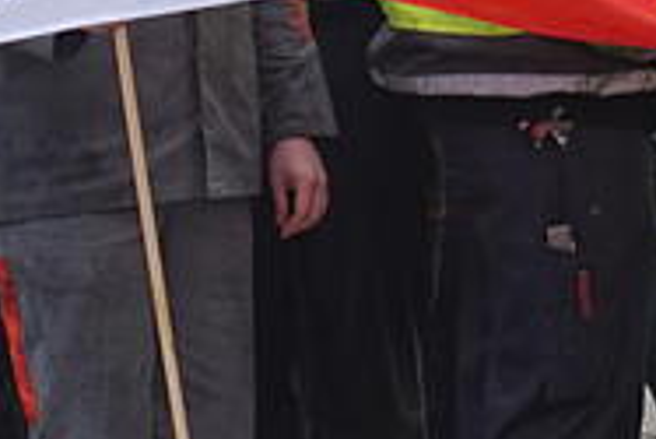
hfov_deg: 5.5
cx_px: -326
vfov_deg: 3.7
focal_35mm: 372
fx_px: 6782
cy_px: 156
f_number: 5.6
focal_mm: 43
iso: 125
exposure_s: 1/80
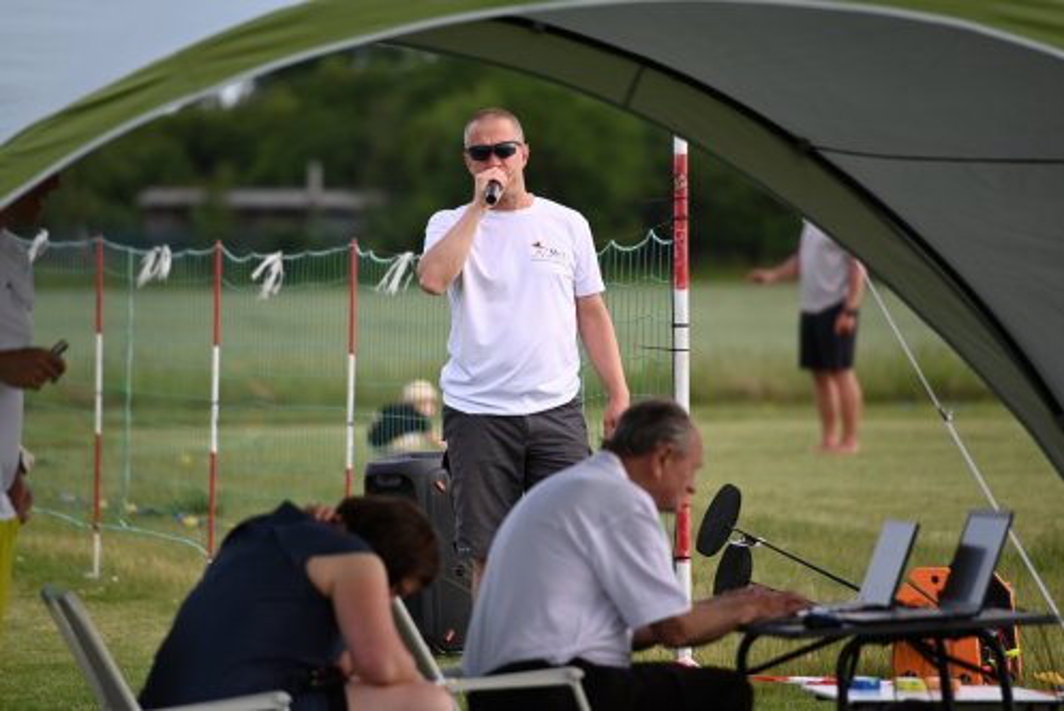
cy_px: 356
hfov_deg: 5.2
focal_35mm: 400
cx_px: 532
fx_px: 11829
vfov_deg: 3.4
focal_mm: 400
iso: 640
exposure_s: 1/1250
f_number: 6.3
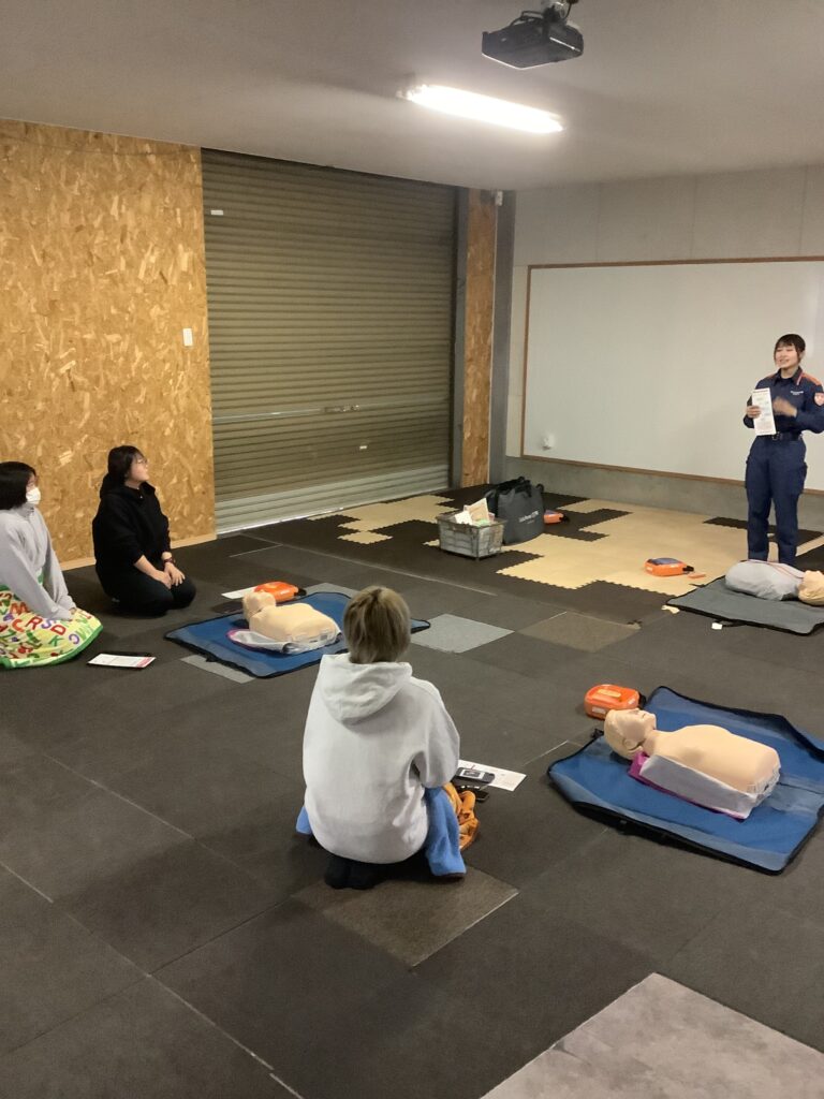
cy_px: 550
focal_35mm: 31
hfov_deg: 45.4
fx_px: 984
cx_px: 412
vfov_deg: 58.4
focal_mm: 3.3
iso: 500
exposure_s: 1/30
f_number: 2.4
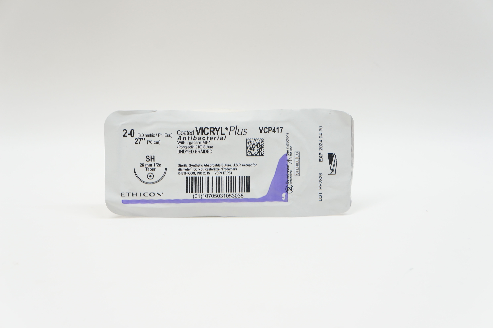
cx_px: 246
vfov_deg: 28.0
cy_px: 164
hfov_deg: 41.2
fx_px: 657
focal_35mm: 48
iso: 400
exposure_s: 1/50
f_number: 6.3
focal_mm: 32
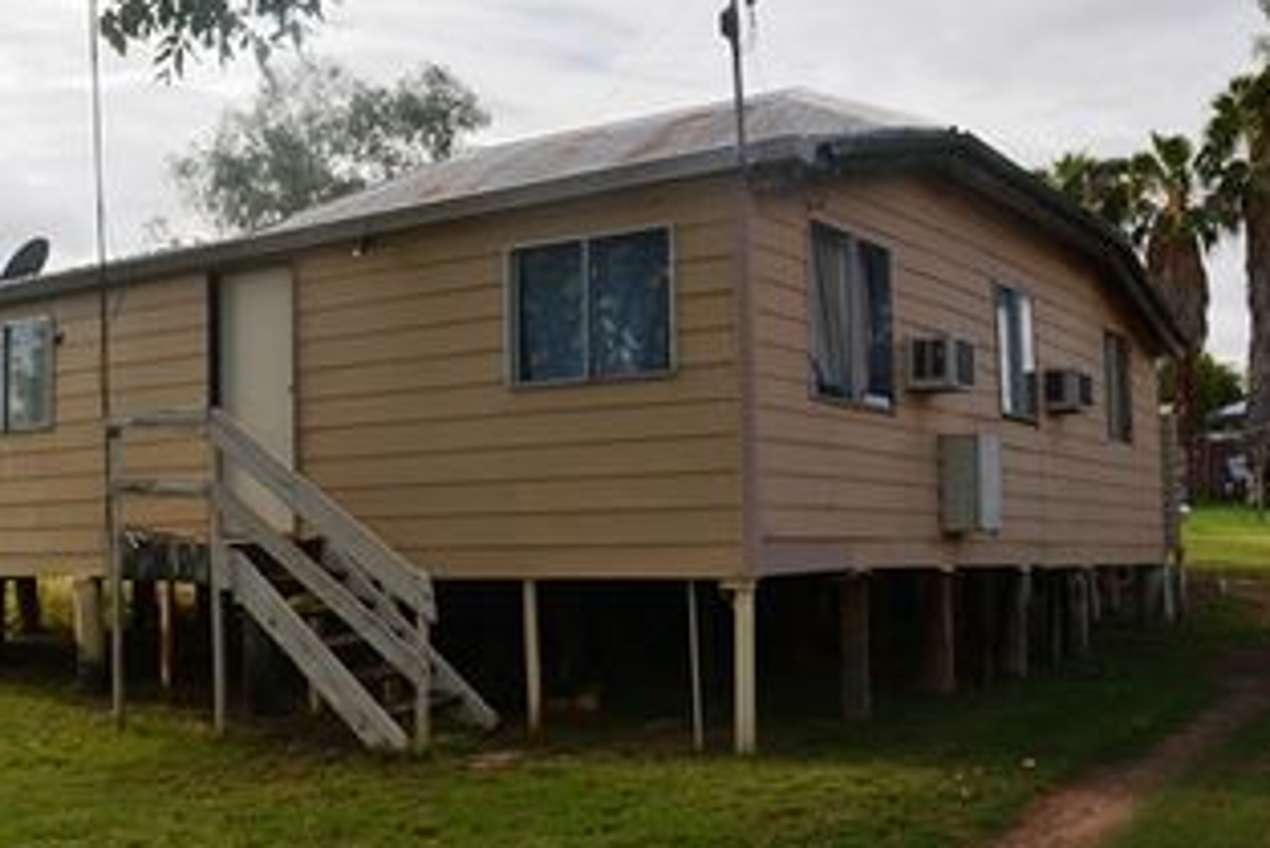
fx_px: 1588
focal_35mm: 45
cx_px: 495
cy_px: 469
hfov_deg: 43.3
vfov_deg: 29.9
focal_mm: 20
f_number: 9
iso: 100
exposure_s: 1/200
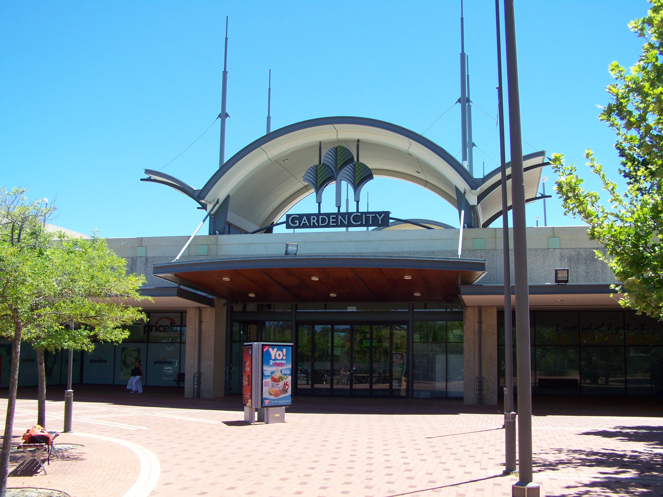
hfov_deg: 49.0
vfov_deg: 37.7
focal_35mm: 38
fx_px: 728
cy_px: 248
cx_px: 332
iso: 64
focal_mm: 6.3
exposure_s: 1/250
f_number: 4
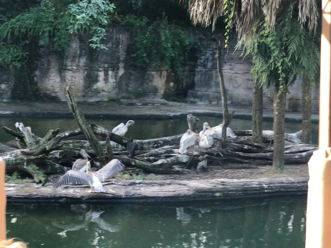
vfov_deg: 25.7
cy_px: 124
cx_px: 166
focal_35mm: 57
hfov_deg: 33.8
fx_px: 545
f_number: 2.8
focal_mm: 6.6
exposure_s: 1/90
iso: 64
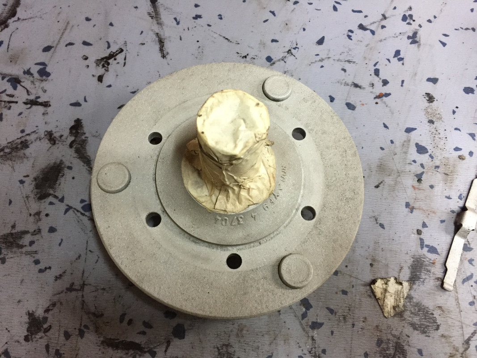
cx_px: 238
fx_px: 400
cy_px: 179
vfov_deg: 48.2
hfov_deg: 61.7
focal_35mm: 29
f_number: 2.2
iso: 250
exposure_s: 1/20
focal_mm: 4.15
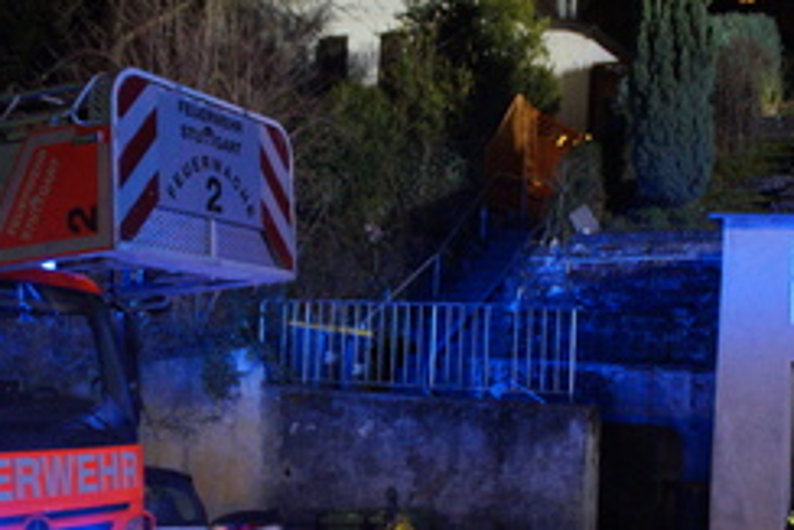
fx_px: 1192
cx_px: 449
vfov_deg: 25.1
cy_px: 296
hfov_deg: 36.8
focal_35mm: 54
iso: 3200
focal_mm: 22
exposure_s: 1/40
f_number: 3.5
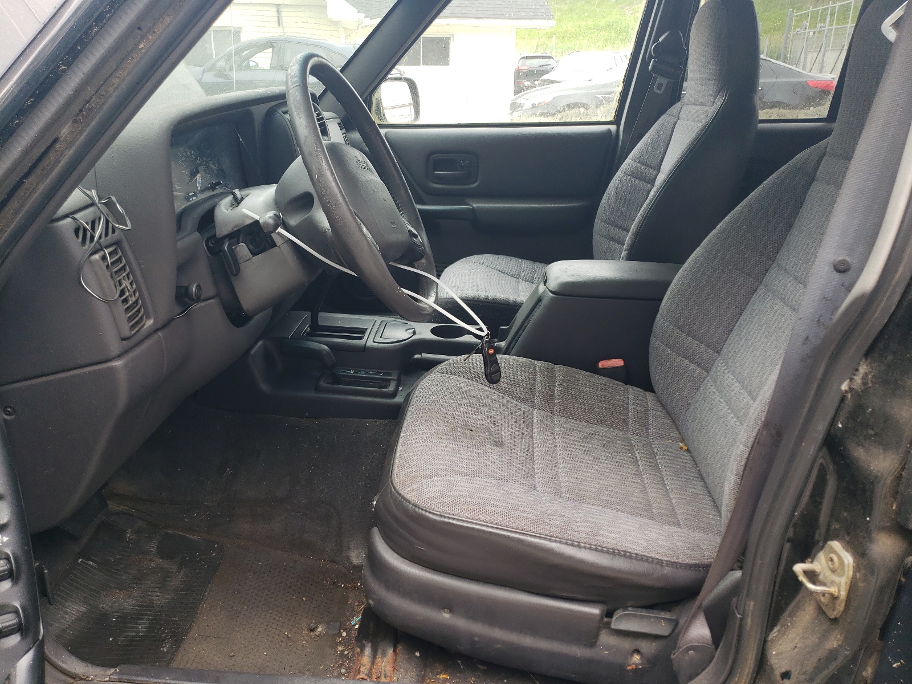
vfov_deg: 53.1
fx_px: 685
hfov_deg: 67.3
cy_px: 342
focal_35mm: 26
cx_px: 456
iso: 50
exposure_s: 1/200
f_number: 1.5
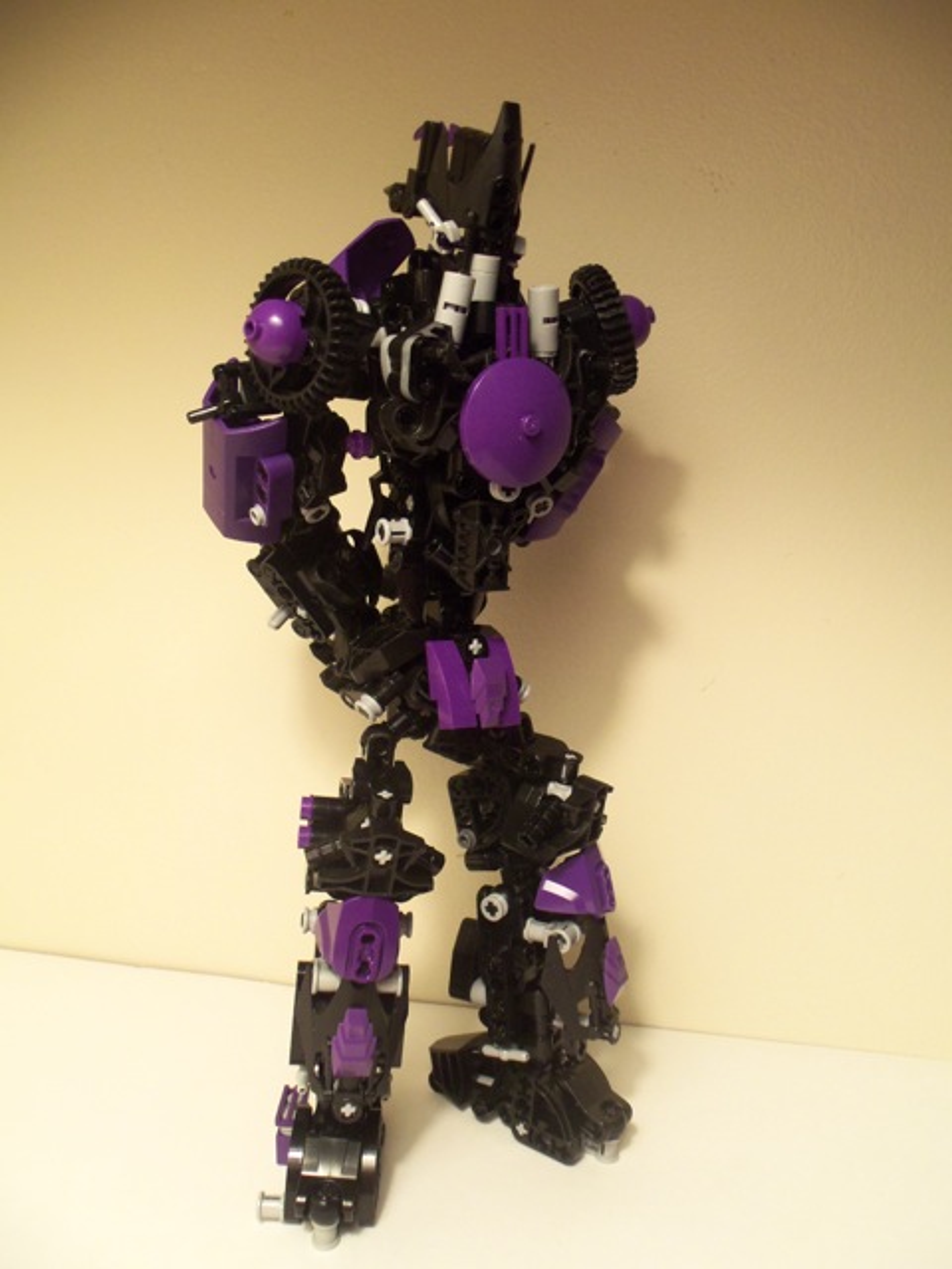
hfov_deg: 48.2
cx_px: 476
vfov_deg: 61.7
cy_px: 634
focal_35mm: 29
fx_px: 1063
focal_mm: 5.2
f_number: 3.4
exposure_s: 1/30
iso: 160
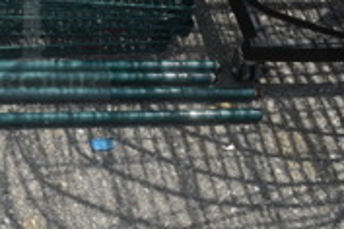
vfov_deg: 18.3
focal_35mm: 73
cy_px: 19
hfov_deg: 25.2
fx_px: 698
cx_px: -58
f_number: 9
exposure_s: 1/800
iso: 200
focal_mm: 18
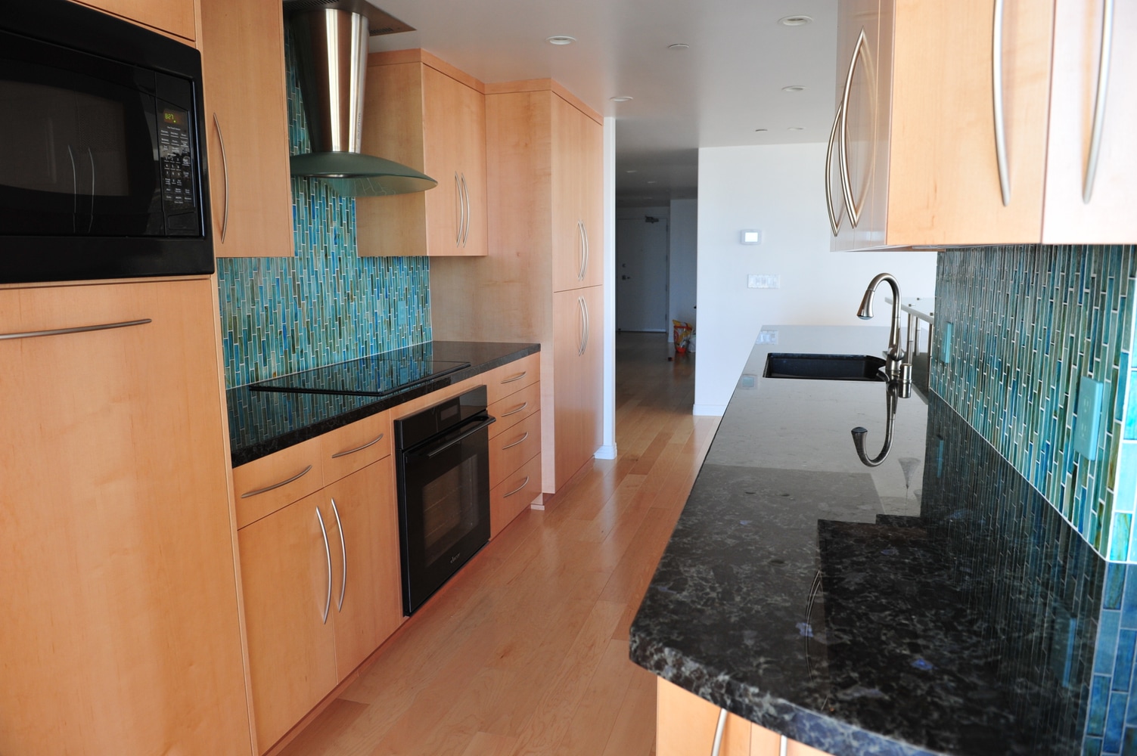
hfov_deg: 73.8
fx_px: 757
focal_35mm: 24
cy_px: 378
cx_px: 568
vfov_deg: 53.1
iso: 1000
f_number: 5.6
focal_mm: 24
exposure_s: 1/125
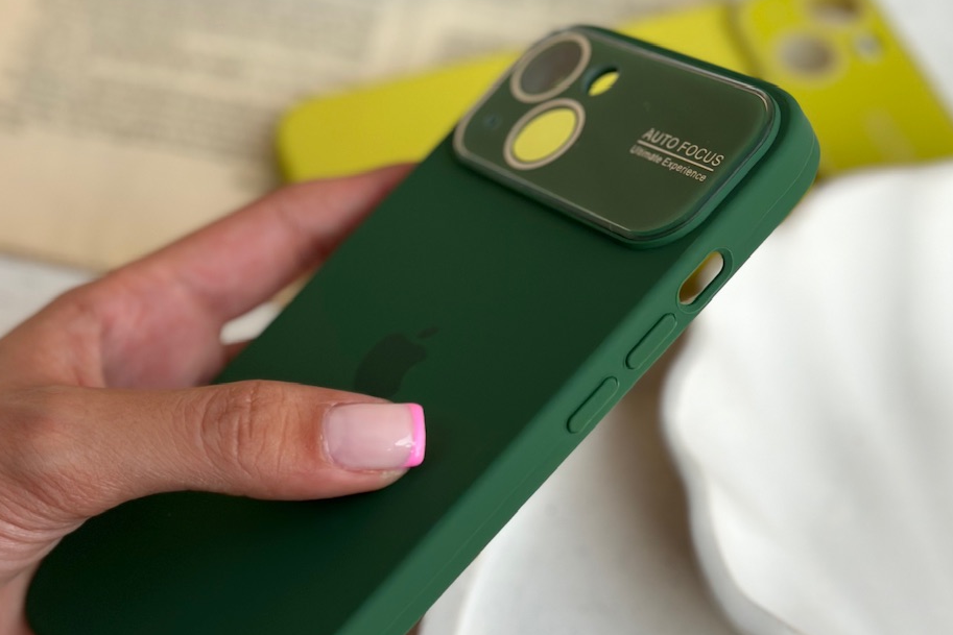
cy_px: 462
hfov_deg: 28.8
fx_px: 1853
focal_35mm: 70
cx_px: 493
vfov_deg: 19.4
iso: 80
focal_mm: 6.86
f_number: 1.78
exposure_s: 1/224
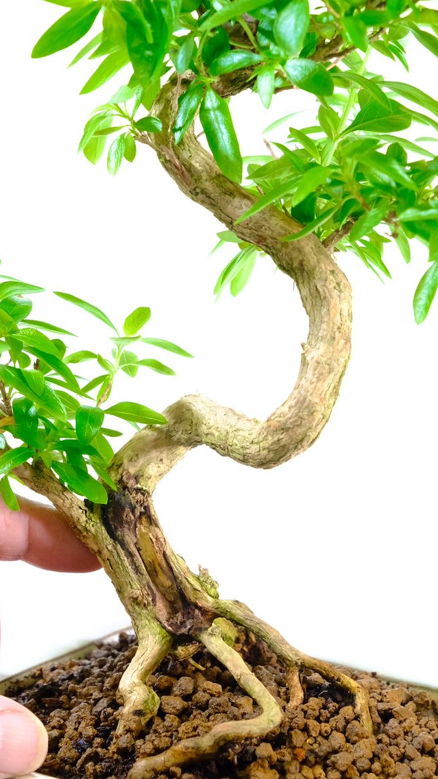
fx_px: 2560
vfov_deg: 17.3
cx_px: 213
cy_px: 381
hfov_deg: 9.8
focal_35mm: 124
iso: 2500
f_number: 9
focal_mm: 69.8
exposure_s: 1/30
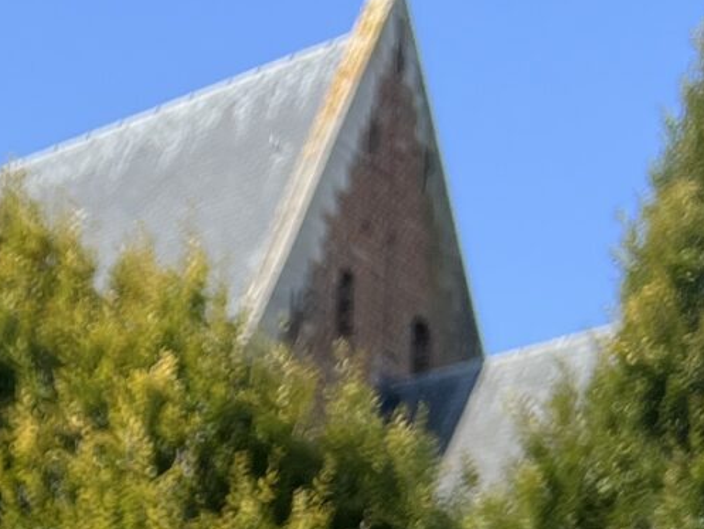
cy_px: 1127
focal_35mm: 134
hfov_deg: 13.1
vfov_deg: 10.1
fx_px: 2726
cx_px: -626
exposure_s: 1/2841
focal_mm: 5.7
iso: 50
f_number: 1.5
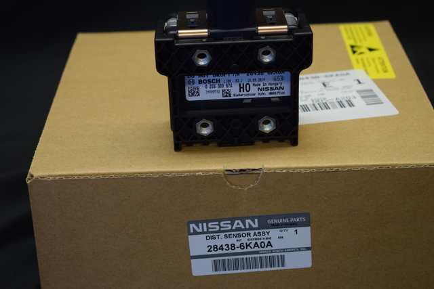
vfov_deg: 17.5
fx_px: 940
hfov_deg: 26.0
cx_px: 217
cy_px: 144
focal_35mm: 78
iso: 560
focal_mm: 52
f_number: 5.6
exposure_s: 1/60
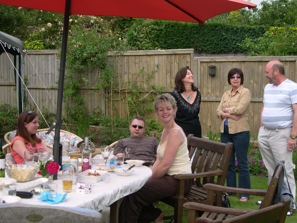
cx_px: 148
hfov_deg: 31.2
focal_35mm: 62
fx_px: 532
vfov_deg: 23.7
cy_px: 112
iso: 100
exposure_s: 1/280
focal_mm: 13.2
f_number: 3.5
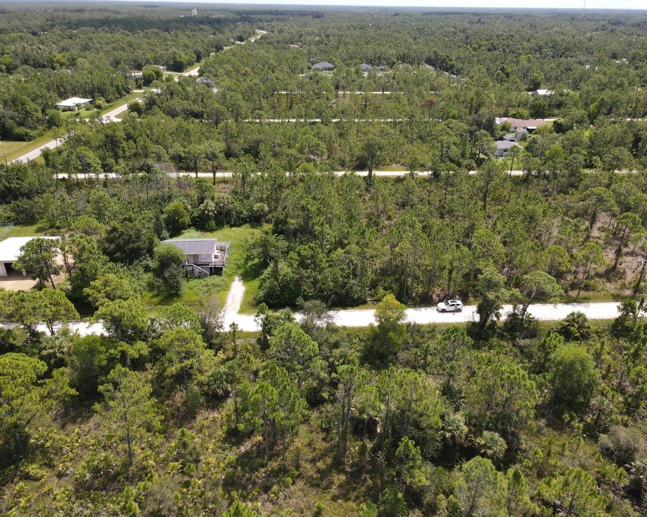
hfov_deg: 66.0
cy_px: 262
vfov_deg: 54.9
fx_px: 498
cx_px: 337
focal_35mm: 26
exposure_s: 1/350
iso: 100
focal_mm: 4.5
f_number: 2.8
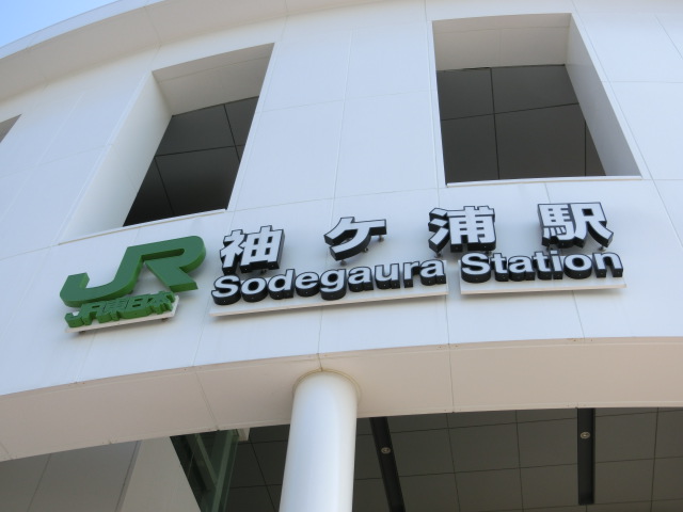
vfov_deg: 32.2
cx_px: 342
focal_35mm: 45
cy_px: 256
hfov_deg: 42.1
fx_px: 888
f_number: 4.4
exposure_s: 1/320
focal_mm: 8
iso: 80
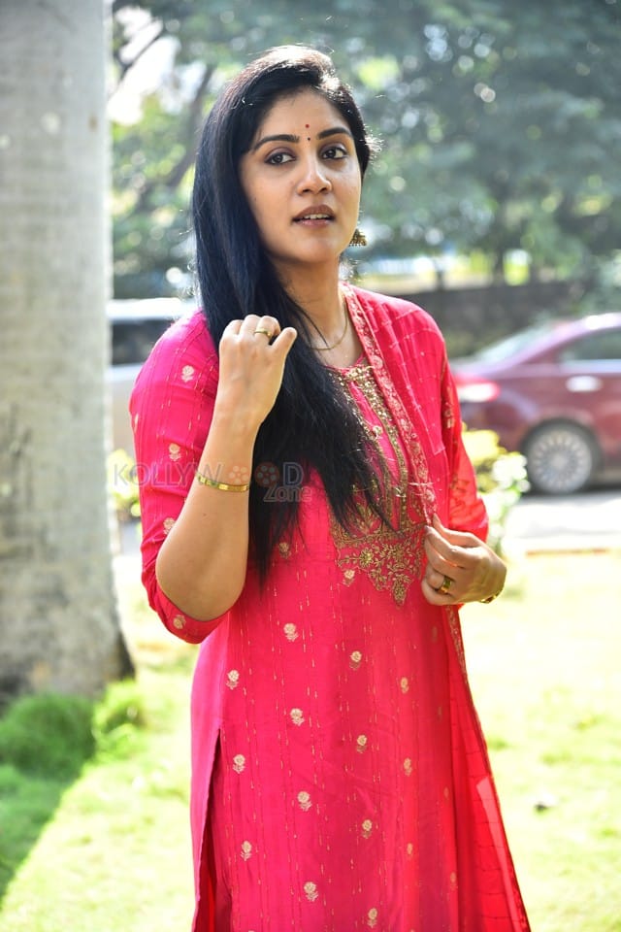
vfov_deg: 24.8
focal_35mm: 82
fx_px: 2122
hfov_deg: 16.7
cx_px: 310
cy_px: 466
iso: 320
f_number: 4
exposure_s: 1/160
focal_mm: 82
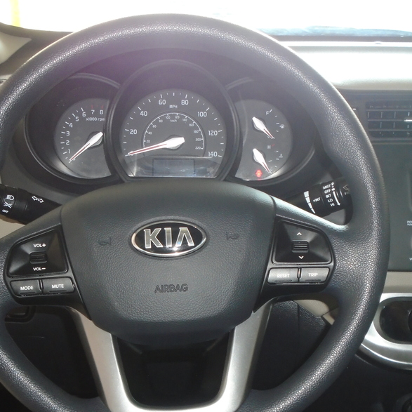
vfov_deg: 32.7
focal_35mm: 52
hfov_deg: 32.8
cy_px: 251
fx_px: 700
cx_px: 197
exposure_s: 1/40
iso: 250
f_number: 3.8
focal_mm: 6.4
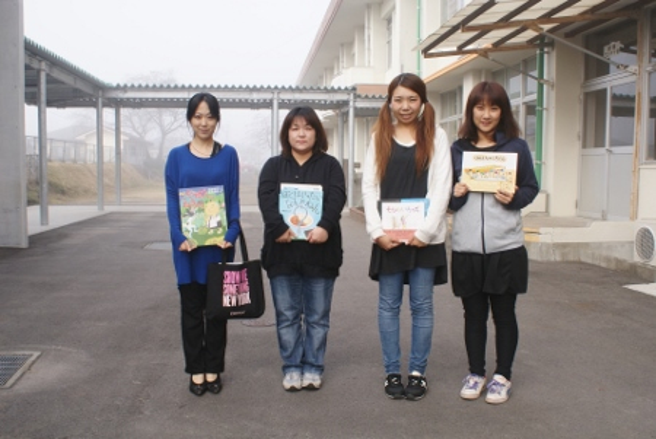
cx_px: 328
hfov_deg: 53.1
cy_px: 220
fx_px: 657
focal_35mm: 36
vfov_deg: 37.0
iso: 100
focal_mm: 24
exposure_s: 1/80
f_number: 8
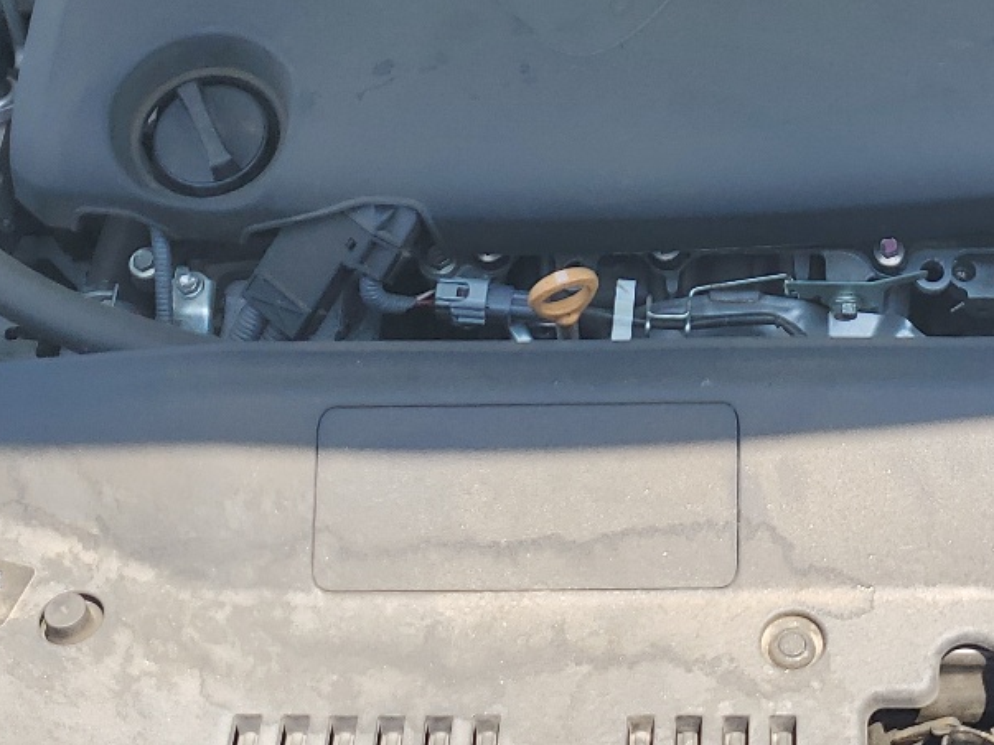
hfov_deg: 27.4
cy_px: 26
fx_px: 1981
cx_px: 852
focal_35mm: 69
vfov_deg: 20.7
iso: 50
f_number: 1.5
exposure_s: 1/769
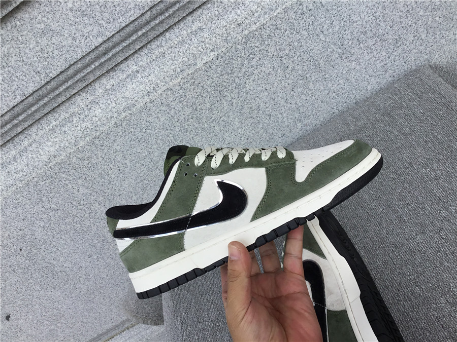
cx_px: 228
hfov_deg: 58.4
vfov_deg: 45.4
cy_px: 171
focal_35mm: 31
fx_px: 409
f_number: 2.4
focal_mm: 3.3
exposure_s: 1/426
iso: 25
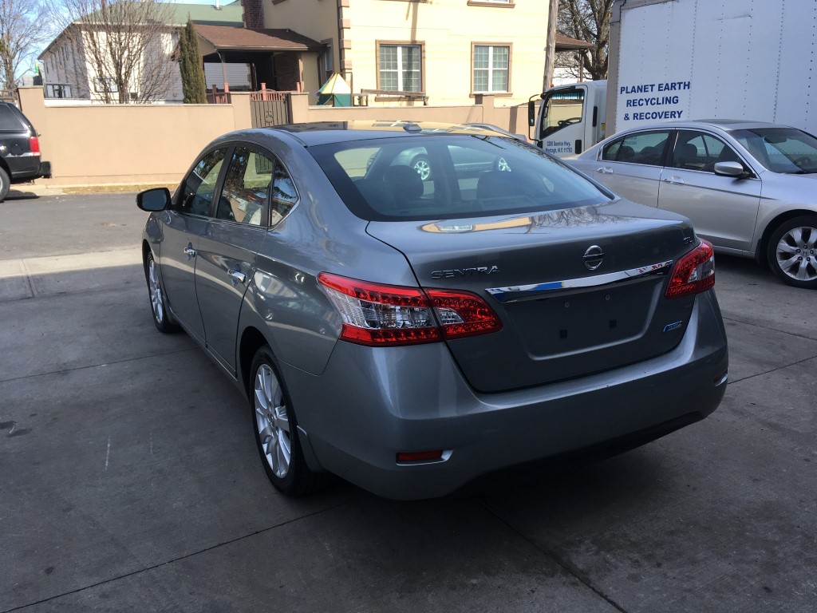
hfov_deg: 61.7
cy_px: 306
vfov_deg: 48.2
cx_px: 408
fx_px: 684
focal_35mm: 29
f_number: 2.2
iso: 25
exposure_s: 1/620
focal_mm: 4.15
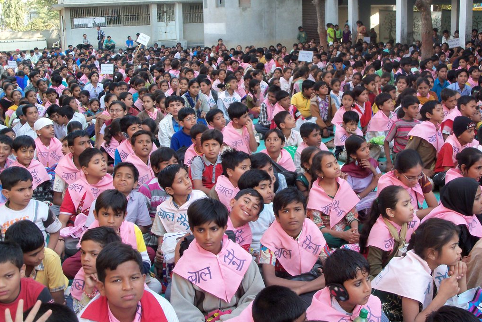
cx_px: 242
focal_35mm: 42
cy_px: 145
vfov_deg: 31.9
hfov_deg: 46.4
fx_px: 562
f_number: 3.1
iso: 80
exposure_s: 1/100
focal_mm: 7.2
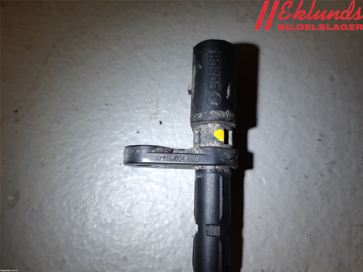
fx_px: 273
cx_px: 182
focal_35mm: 26
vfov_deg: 53.1
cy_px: 136
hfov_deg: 67.3
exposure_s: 1/207
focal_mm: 3.93
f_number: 1.7
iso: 40
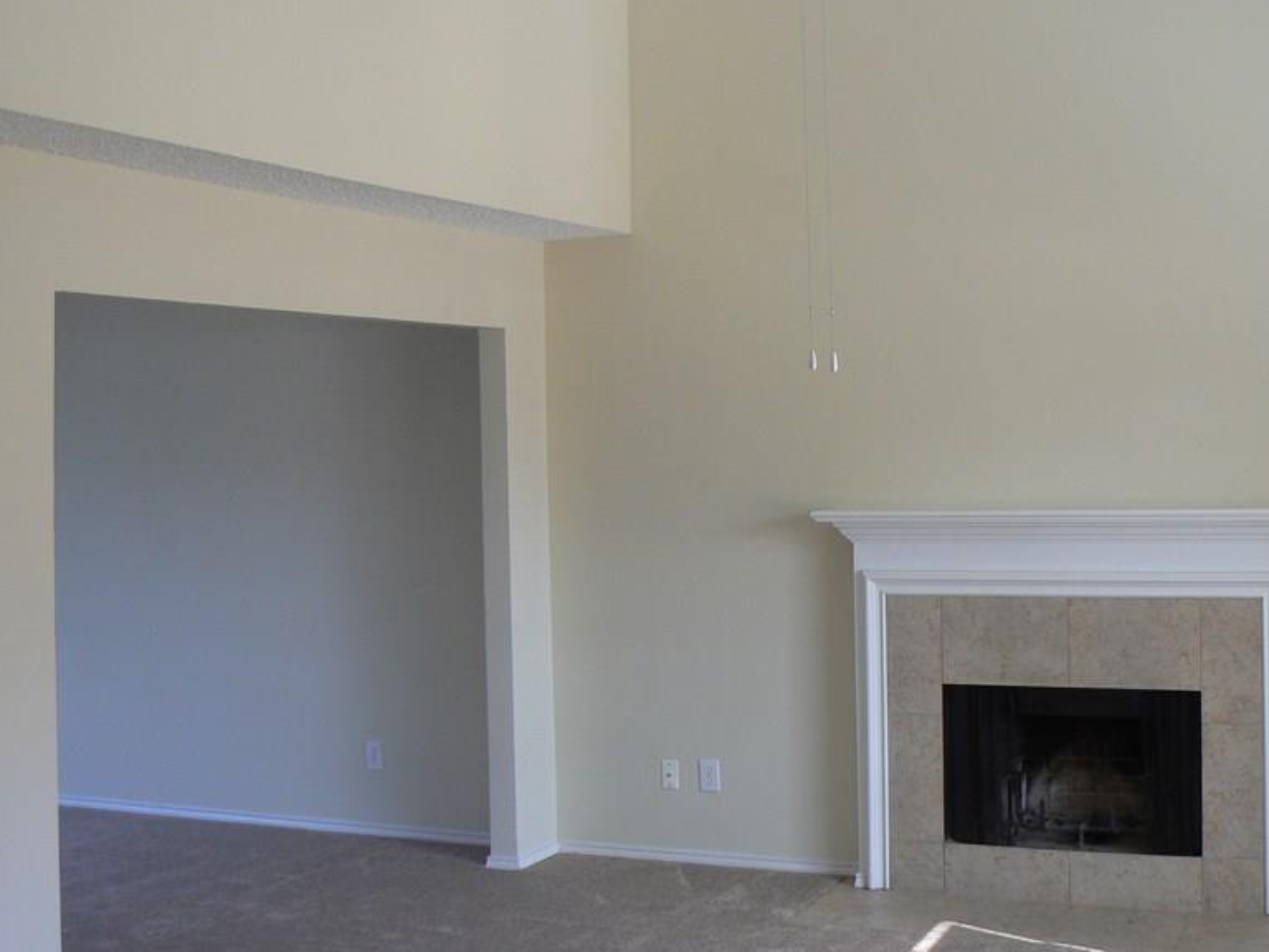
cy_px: 359
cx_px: 755
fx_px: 1760
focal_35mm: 48
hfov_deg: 39.5
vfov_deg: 30.1
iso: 80
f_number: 2.8
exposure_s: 1/30
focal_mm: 6
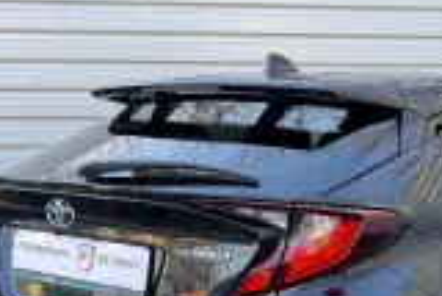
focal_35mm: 56
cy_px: 310
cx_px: 340
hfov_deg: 34.7
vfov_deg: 23.1
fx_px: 688
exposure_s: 1/318
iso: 100
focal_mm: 6.76
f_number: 1.78
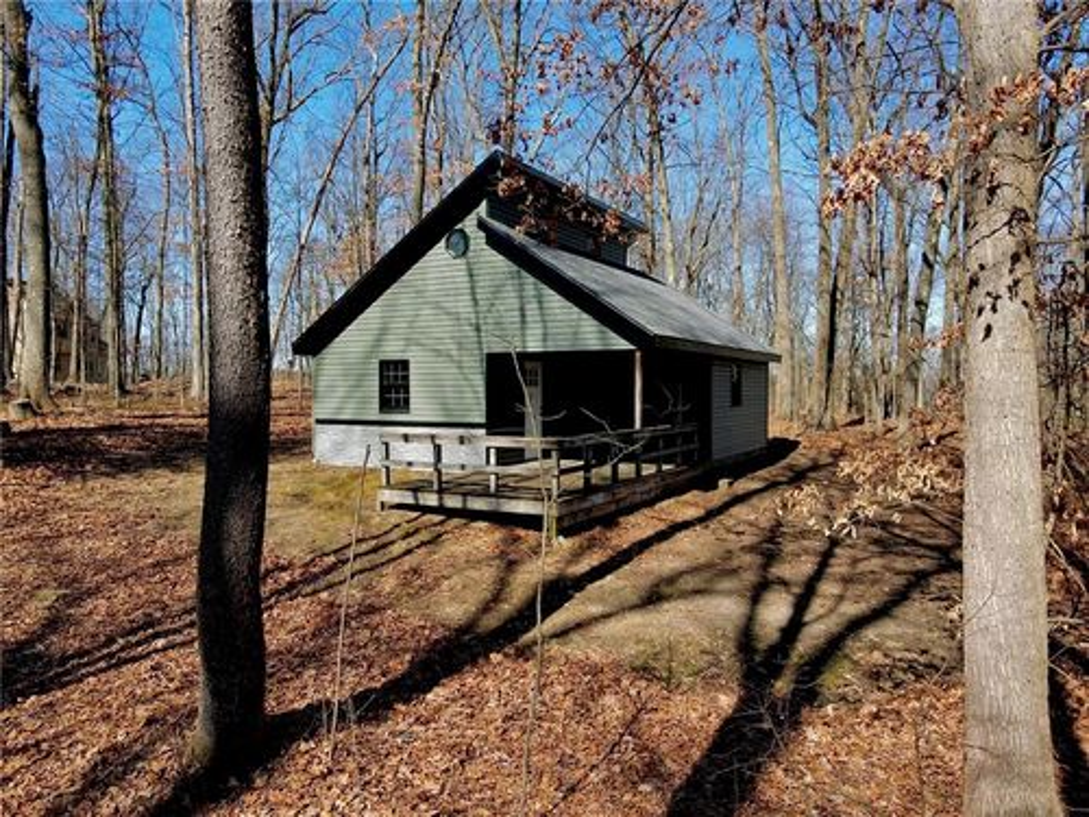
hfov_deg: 71.6
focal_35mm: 24
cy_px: 408
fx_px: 755
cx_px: 544
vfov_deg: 56.8
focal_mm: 4.5
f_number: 2.8
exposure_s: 1/250
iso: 100
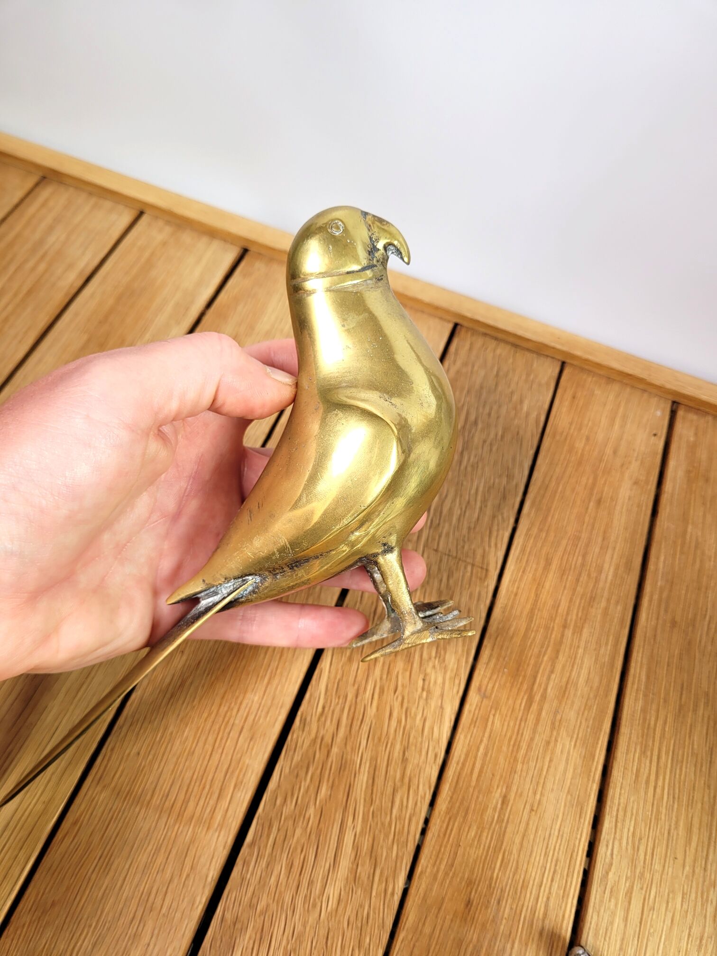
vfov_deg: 67.3
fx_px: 718
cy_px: 478
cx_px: 358
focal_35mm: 26
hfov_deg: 53.1
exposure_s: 1/453
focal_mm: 5.4
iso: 40
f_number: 1.8
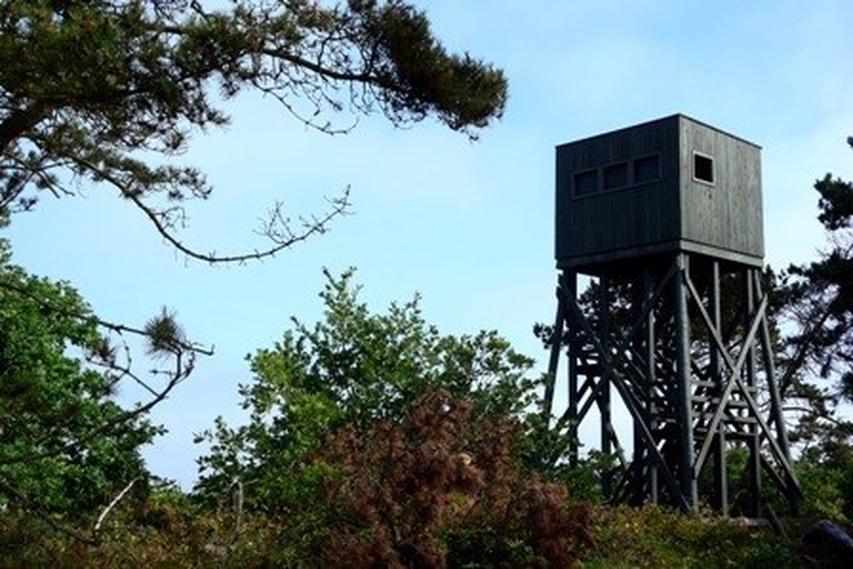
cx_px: 426
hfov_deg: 38.9
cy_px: 284
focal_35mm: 51
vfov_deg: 26.5
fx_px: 1209
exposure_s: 1/640
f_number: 4.5
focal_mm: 18.9
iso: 160
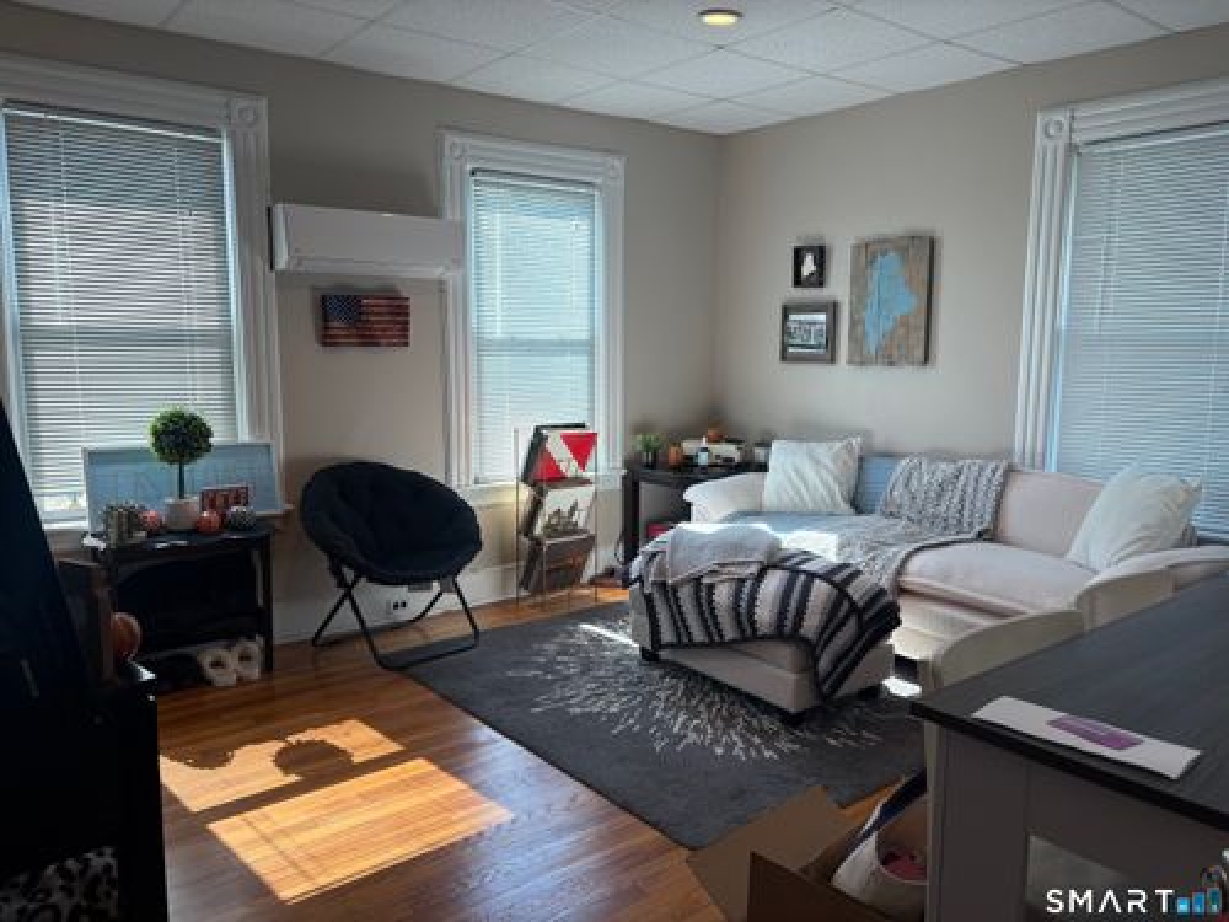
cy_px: 461
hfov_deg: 67.3
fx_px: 923
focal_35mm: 26
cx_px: 614
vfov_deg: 53.1
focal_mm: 5.96
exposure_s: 1/187
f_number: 1.6
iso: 64
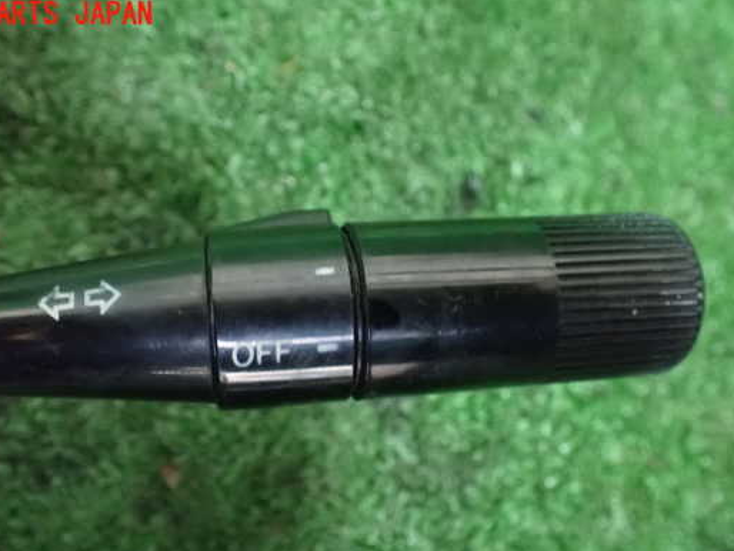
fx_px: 742
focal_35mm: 35
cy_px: 318
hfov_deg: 52.5
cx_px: 321
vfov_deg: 40.6
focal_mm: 5.4
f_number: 2.3
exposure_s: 1/25
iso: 1600
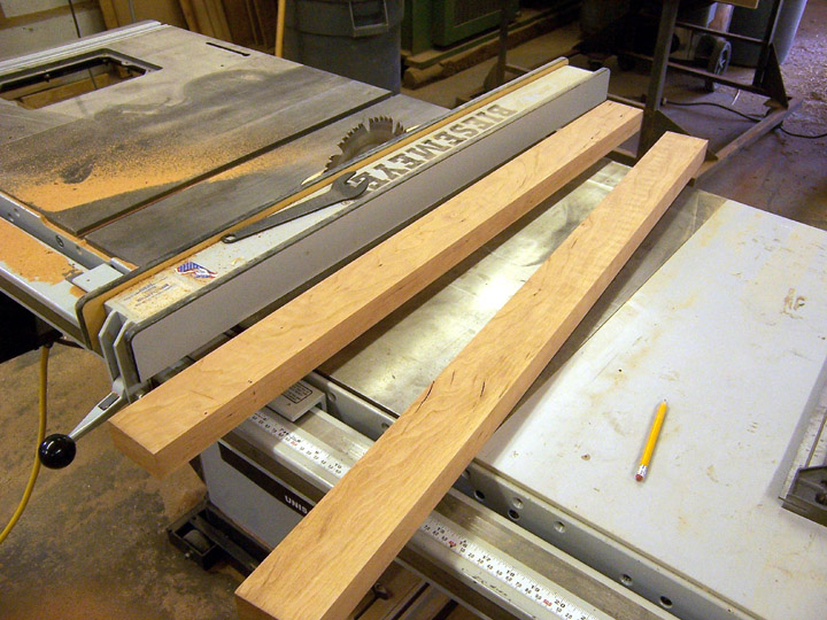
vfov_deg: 42.9
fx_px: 788
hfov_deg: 55.4
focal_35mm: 33
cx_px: 414
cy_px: 310
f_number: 3.4
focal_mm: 5.5
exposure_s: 1/30
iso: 140
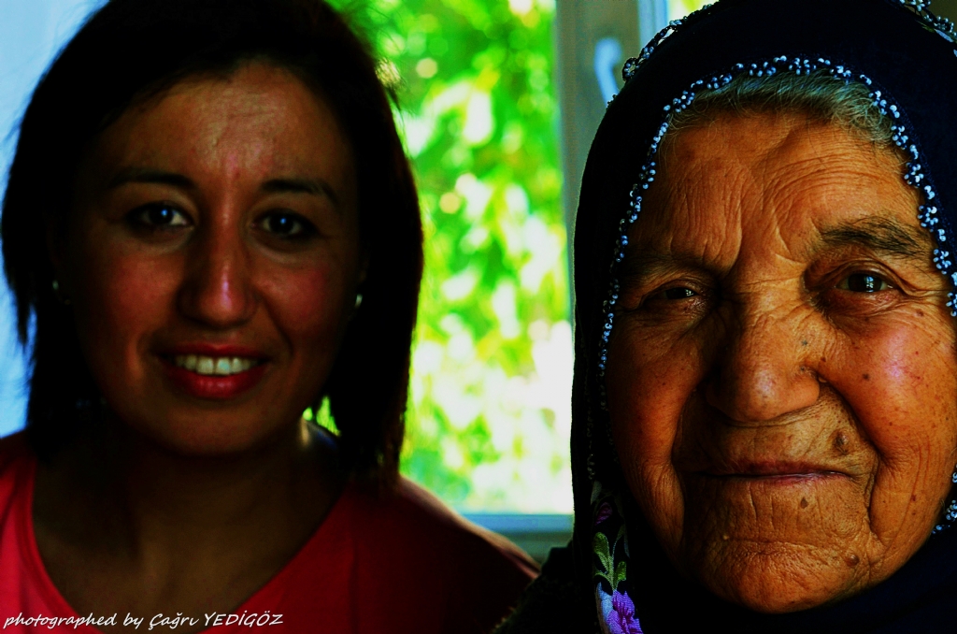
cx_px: 478
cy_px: 317
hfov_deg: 27.0
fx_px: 1989
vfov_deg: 18.1
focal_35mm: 75
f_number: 5.6
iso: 250
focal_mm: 50
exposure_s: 1/125
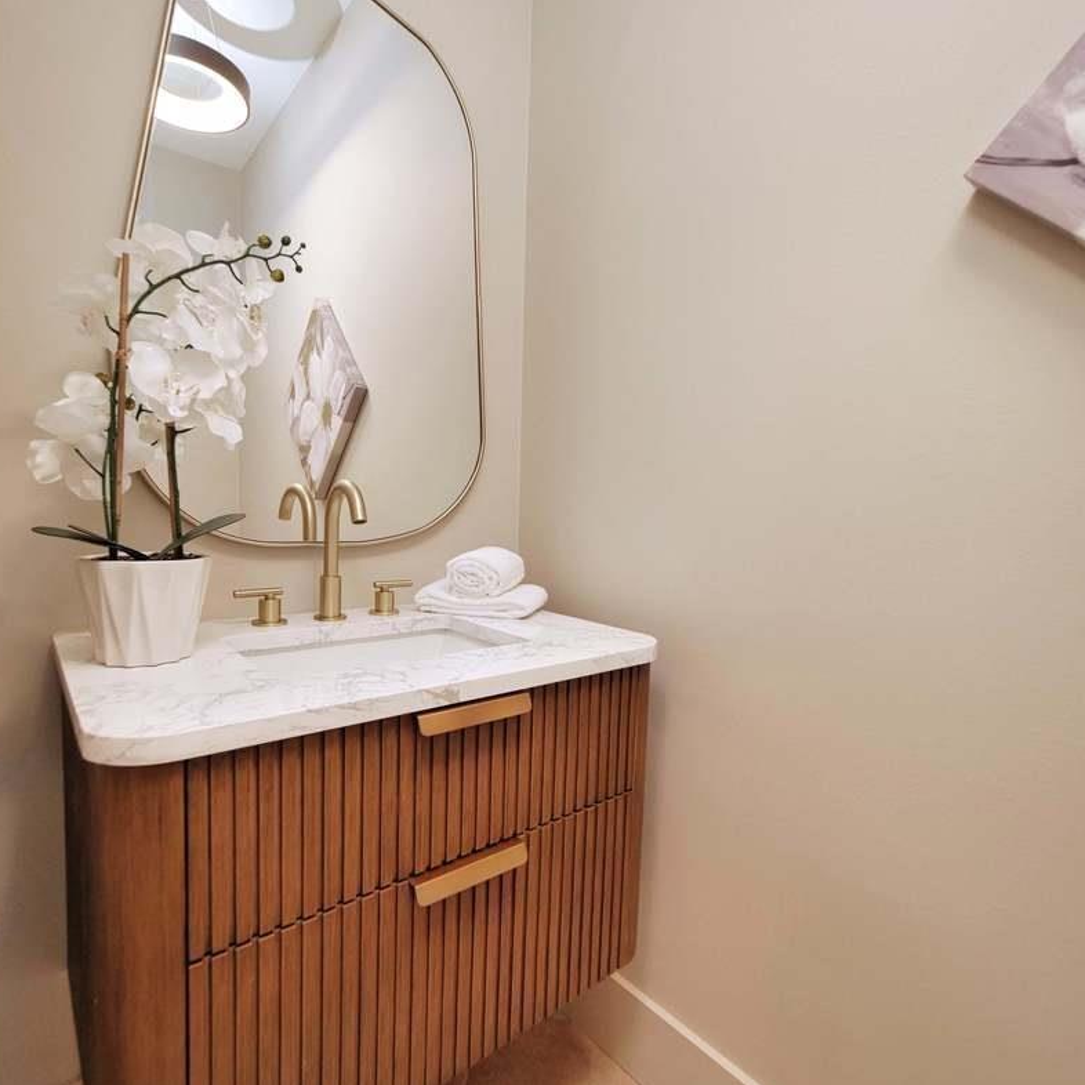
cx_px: 540
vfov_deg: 83.9
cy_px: 522
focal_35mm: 17
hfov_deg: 84.0
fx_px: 603
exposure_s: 1/160
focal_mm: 7
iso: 800
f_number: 3.2
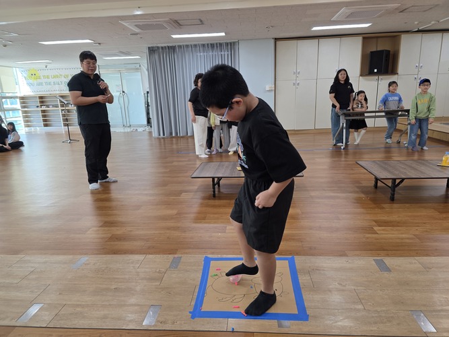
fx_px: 298
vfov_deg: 58.9
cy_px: 168
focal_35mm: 23
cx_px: 224
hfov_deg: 73.9
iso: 100
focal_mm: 6.3
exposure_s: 1/120
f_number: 1.7
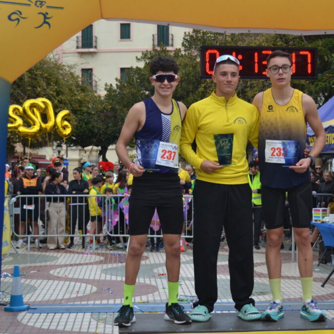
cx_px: 222
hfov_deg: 23.6
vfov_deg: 23.7
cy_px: 167
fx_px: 797
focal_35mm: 73
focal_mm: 38
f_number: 4.8
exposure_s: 1/640
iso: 400
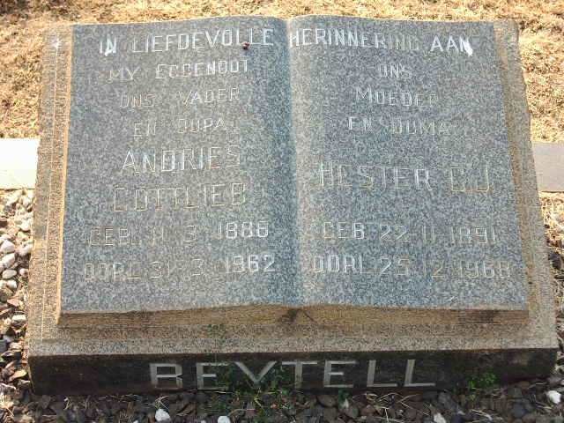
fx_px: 1206
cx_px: 282
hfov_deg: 26.3
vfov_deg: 19.9
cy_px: 212
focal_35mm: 74
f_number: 3.9
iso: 100
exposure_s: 1/125
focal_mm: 12.2
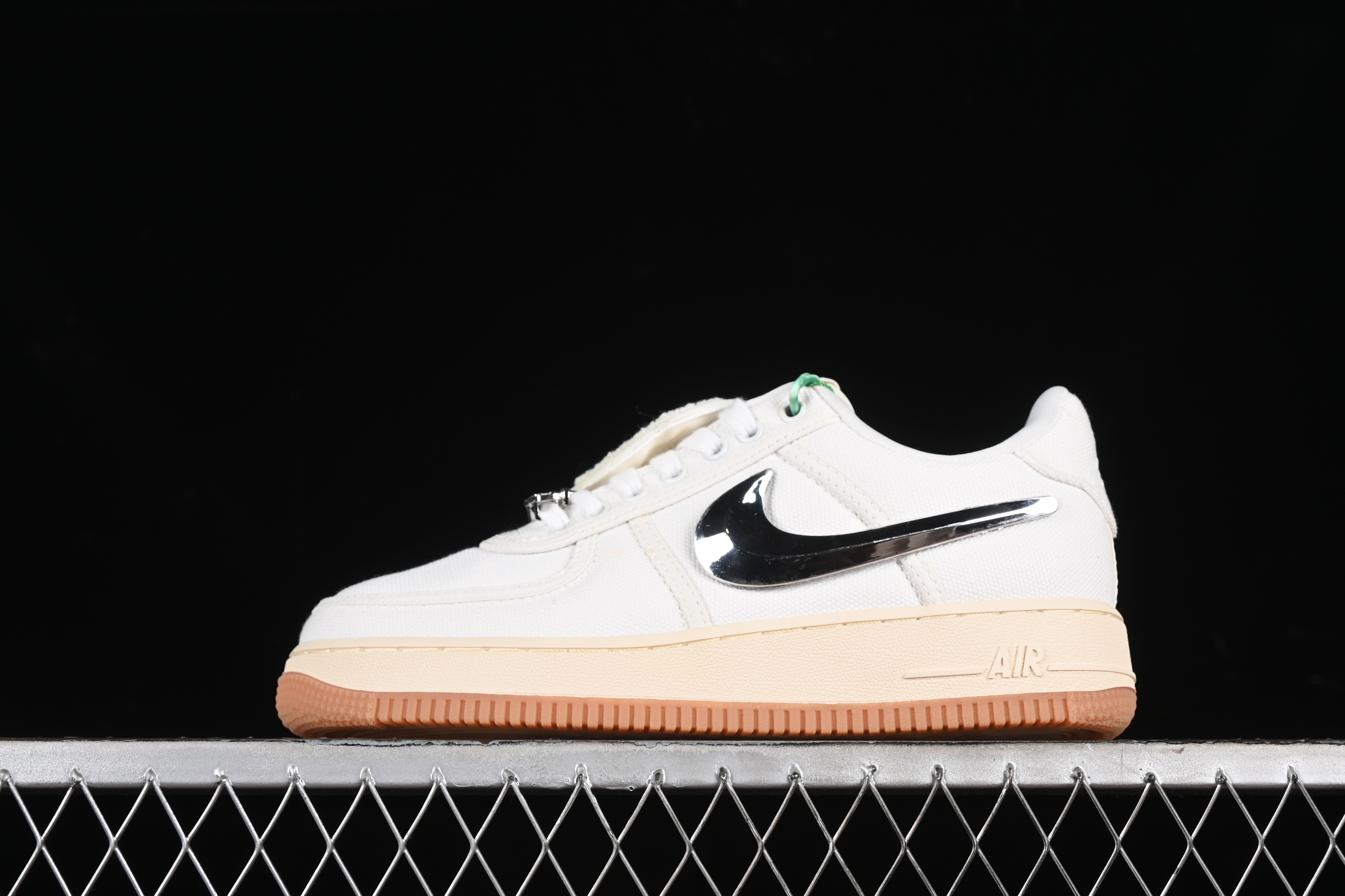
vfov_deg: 18.9
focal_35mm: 72
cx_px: 672
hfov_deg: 28.1
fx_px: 2690
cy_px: 448
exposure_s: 1/125
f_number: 7.1
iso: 160
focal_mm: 48
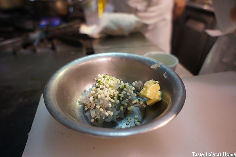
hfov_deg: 73.8
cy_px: 78
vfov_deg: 53.1
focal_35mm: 24
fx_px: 157
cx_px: 118
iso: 250
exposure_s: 1/30
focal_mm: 16
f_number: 2.8
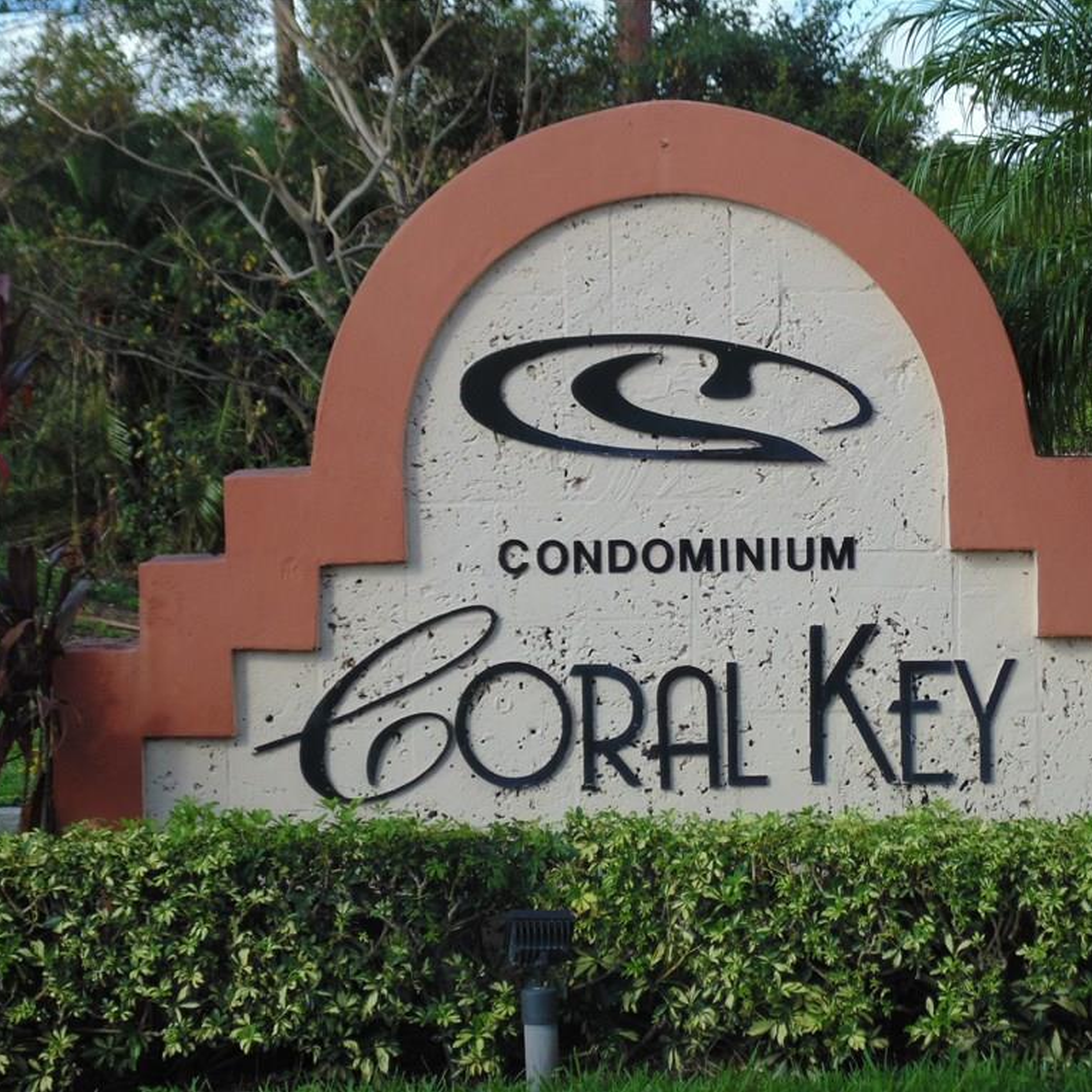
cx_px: 699
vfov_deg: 15.0
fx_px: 4140
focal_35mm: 116
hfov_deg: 15.0
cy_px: 545
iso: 80
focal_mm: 17.5
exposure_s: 1/250
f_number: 4.6
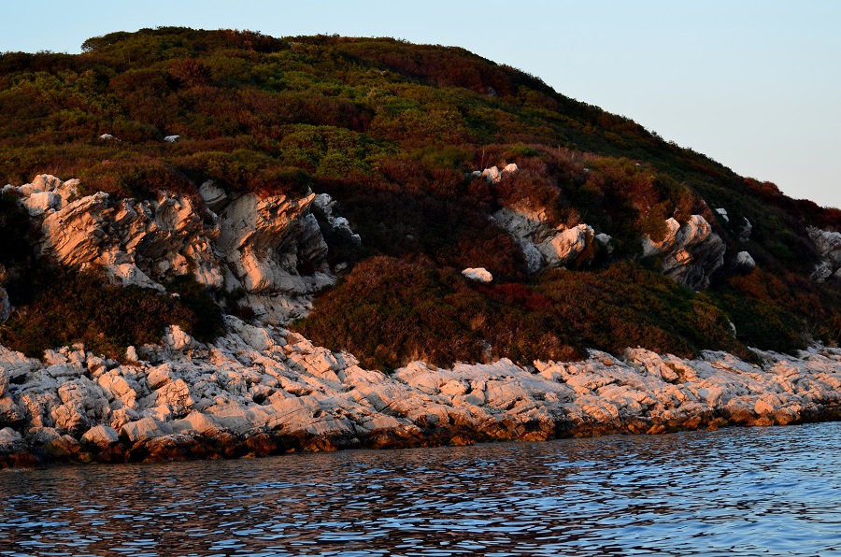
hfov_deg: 19.5
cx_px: 420
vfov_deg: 13.0
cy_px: 278
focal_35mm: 105
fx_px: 2448
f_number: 4.5
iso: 220
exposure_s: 1/250
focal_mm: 70
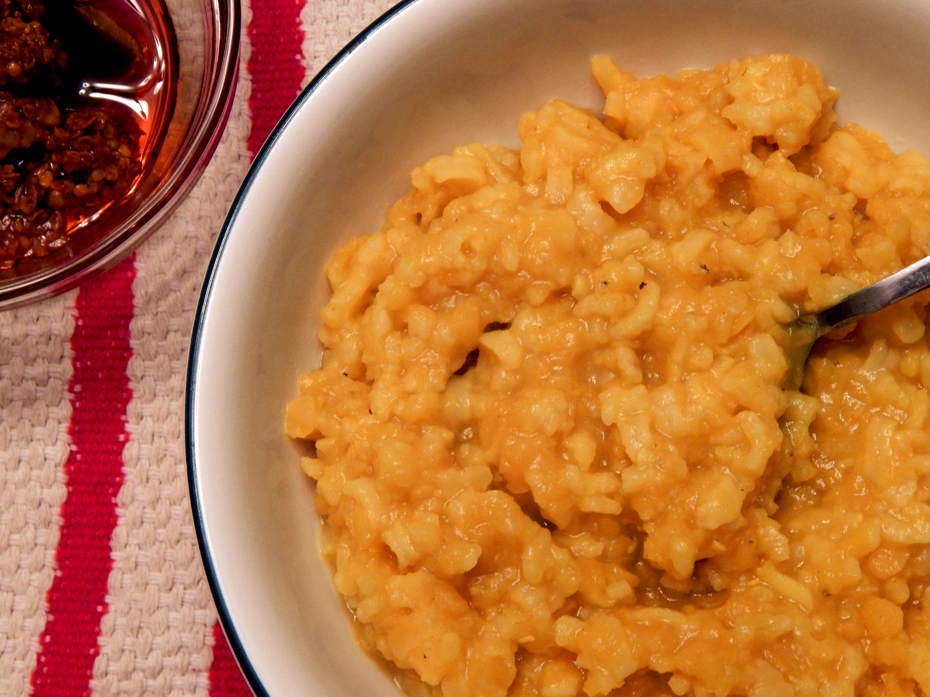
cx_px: 465
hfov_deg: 28.2
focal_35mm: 69
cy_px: 348
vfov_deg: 21.3
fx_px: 1854
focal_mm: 12.3
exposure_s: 1/30
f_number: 4.1
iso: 360
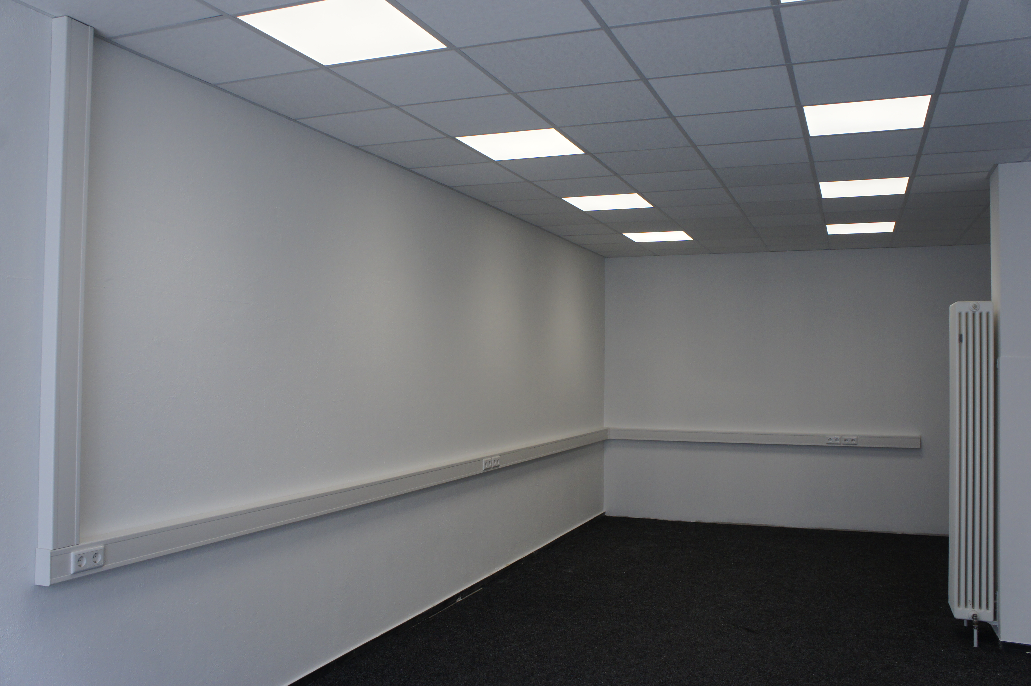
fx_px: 859
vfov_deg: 43.6
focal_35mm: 30
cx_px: 516
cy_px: 343
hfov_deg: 62.0
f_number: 5.6
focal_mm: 20
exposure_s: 1/250
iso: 640
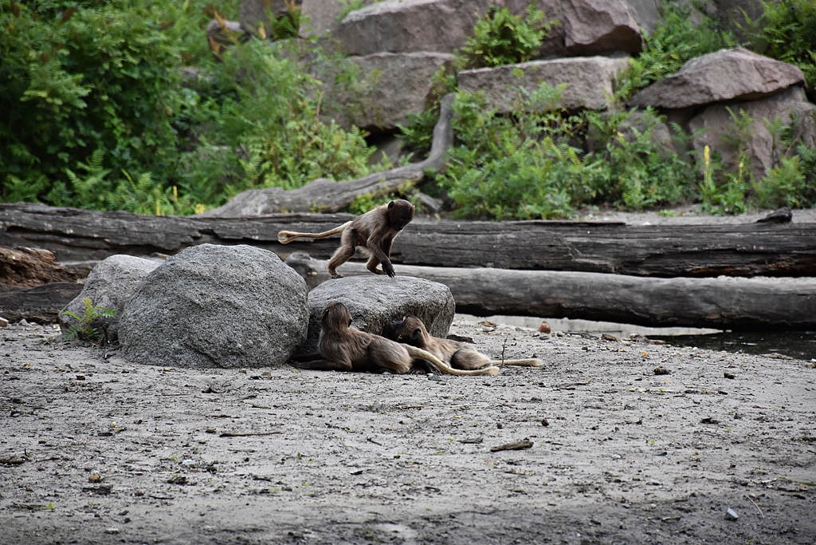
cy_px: 272
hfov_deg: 9.8
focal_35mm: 210
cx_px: 408
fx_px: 4760
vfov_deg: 6.5
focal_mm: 140
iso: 800
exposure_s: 1/800
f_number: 5.6
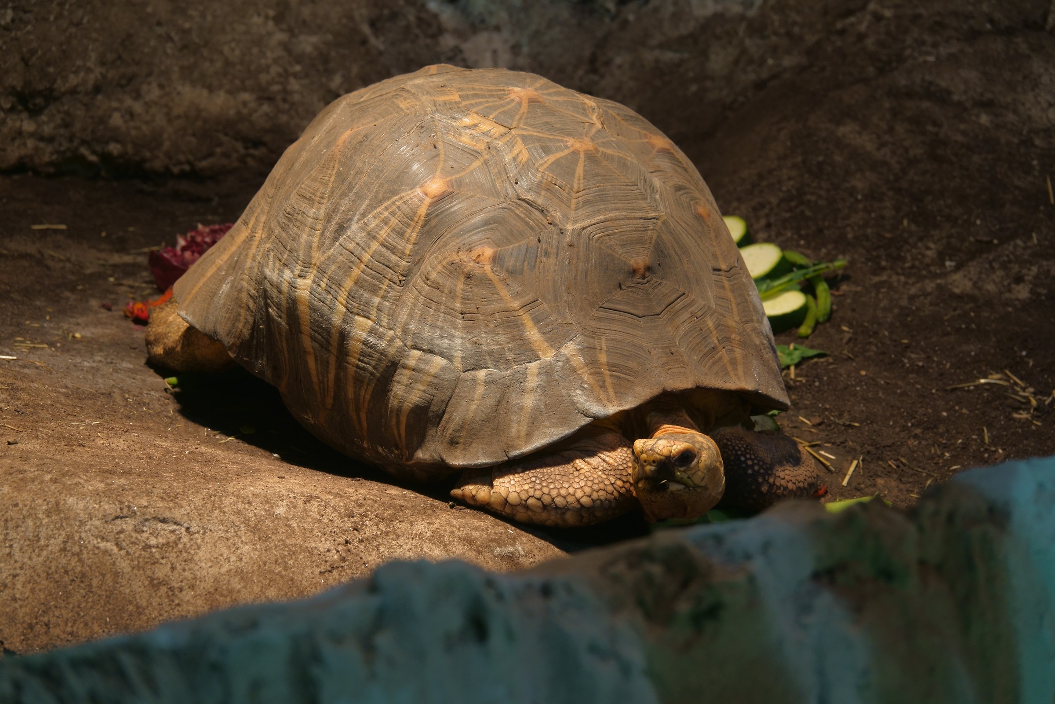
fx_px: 7238
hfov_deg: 8.3
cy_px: 352
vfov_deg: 5.6
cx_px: 528
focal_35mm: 247
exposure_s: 1/13
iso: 64
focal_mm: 90.45
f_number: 4
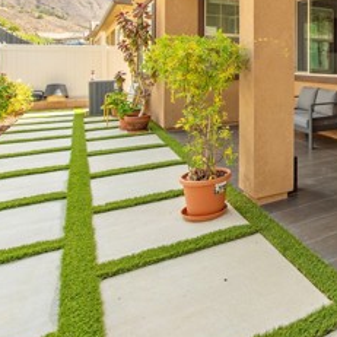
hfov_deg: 41.3
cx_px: 357
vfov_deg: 46.5
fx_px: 363
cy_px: 56
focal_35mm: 33
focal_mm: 14
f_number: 8
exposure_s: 1/250
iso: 400
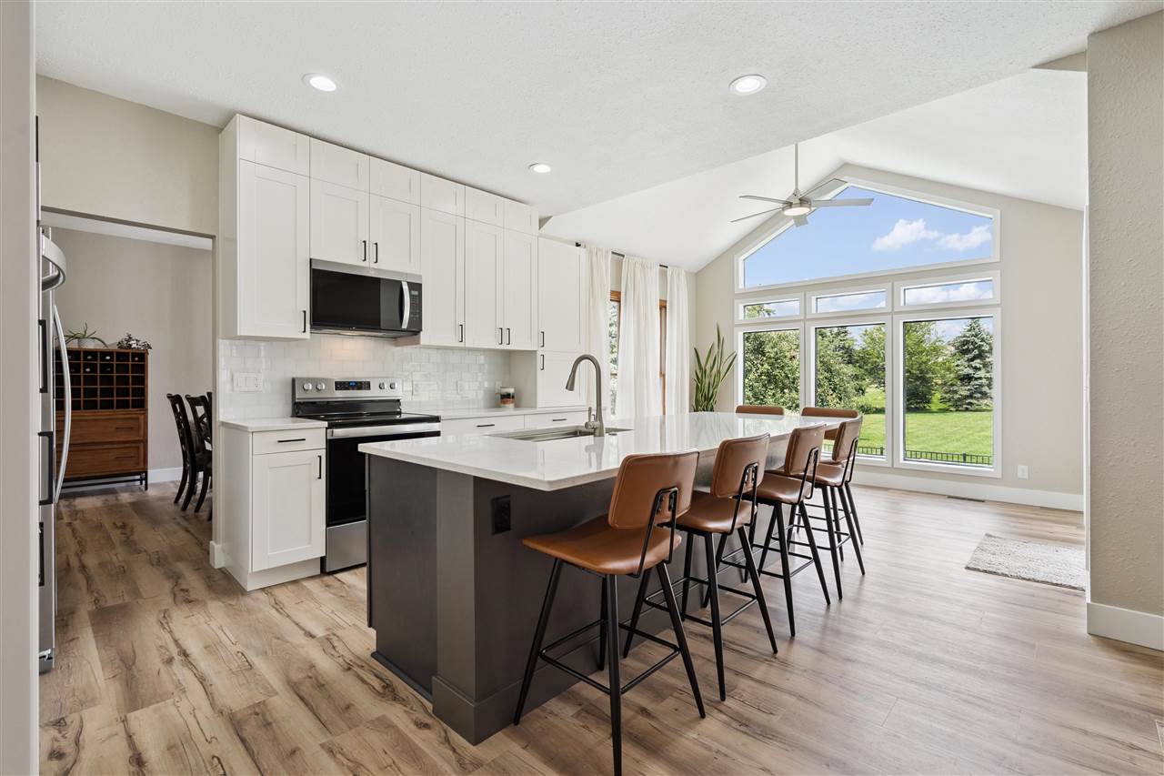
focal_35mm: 16
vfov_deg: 73.7
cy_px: 388
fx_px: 517
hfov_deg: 96.7
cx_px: 582
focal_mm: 16
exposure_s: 1/100
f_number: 9
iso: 400
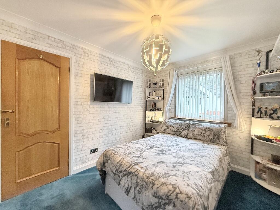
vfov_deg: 85.7
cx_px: 140
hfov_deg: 102.1
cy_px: 105
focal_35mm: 14
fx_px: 113
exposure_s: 1/61
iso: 320
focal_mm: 2.22
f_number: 2.2
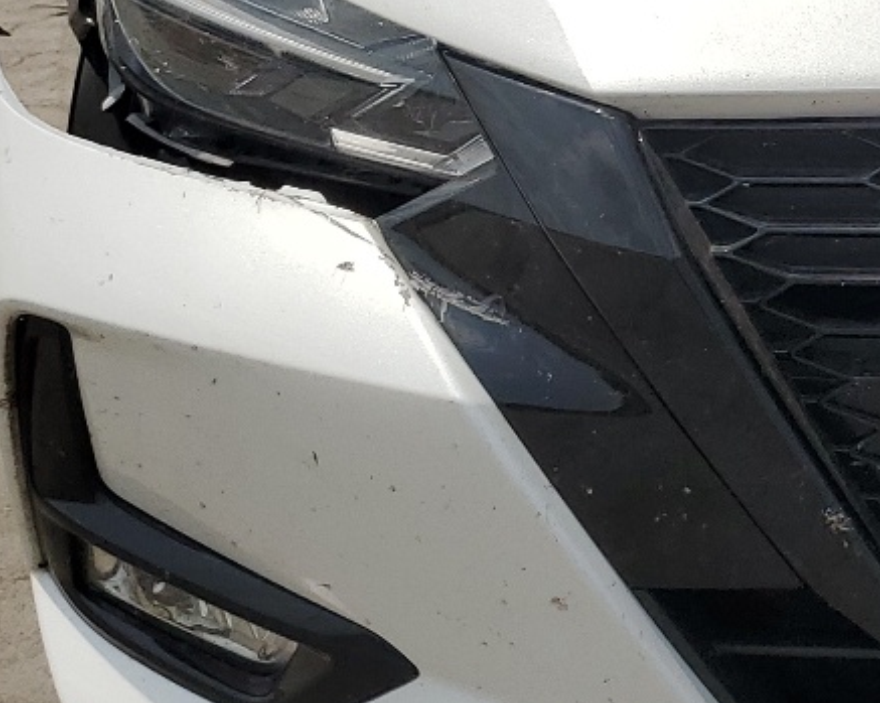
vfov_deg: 16.2
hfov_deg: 18.5
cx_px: 1285
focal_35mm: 93
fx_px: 2421
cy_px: 0
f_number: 1.5
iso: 51
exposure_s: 1/10000
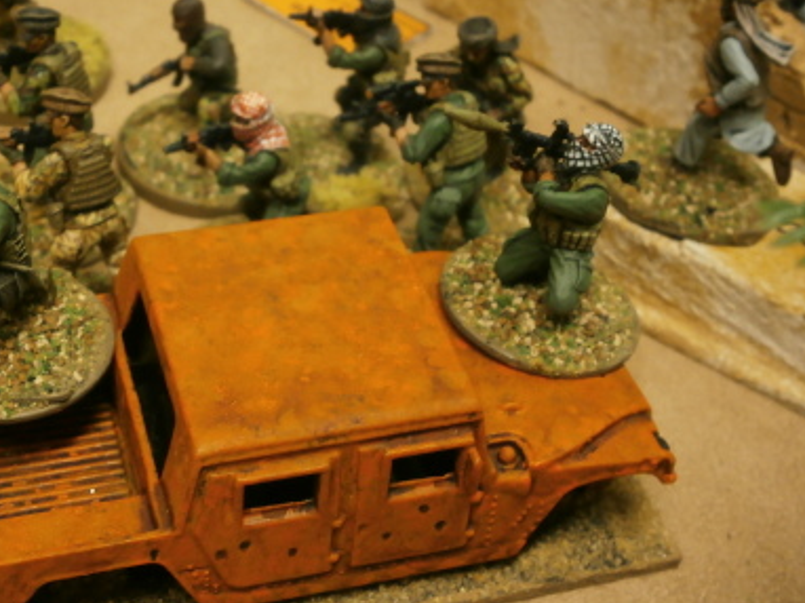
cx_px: 320
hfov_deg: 29.3
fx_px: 1534
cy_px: 228
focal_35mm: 66
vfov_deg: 22.2
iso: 200
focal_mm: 8.3
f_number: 3.4
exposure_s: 1/40
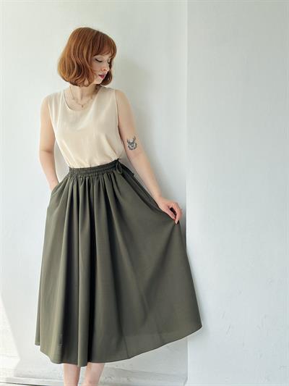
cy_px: 193
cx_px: 144
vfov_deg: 39.6
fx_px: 534
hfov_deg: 30.3
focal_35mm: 48
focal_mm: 6.86
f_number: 1.78
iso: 80
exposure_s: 1/709
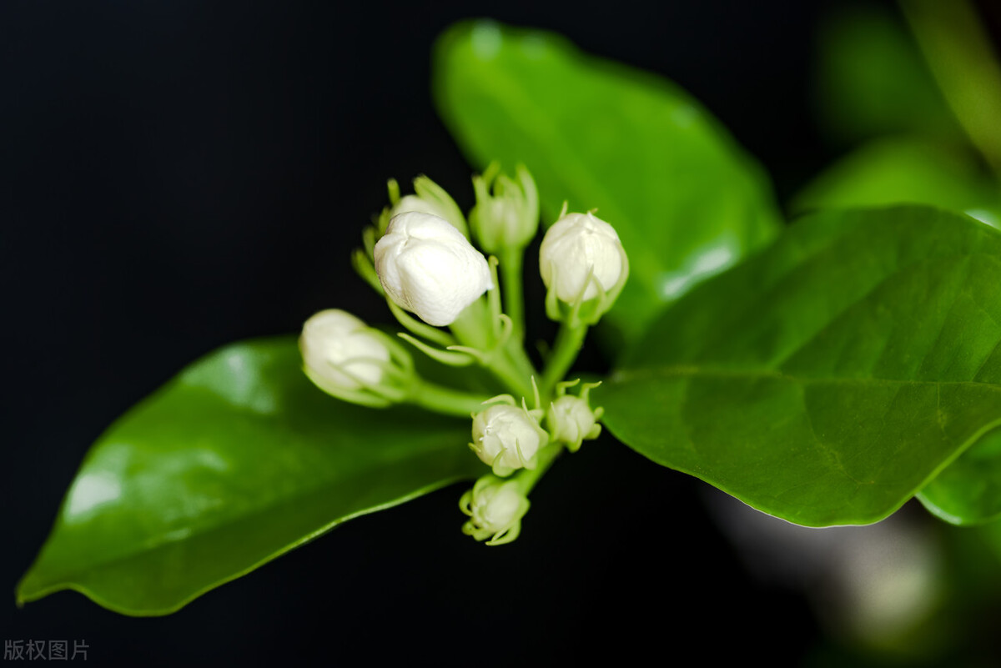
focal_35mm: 60
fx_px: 1669
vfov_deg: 22.6
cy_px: 334
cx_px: 500
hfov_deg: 33.4
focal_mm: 60
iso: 64
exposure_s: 1/2
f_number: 8
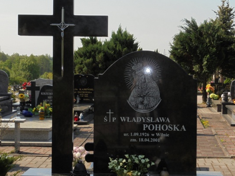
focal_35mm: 76
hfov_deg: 25.7
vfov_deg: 19.4
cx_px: 123
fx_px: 516
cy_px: 90
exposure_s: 1/400
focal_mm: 11.5
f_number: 5.6
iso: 100
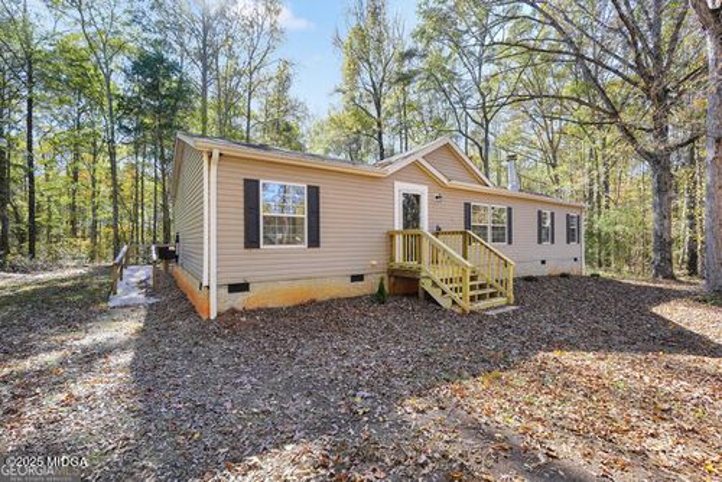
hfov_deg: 100.4
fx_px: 301
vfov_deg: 77.4
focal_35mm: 15
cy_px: 241
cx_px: 361
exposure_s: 1/80
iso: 100
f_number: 4.5
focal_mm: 10
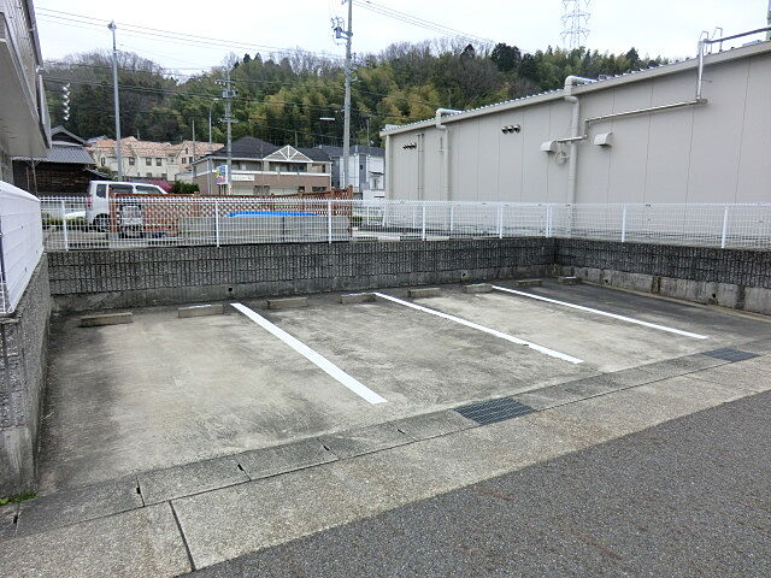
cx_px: 386
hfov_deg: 71.6
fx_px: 535
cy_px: 289
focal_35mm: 24
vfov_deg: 56.8
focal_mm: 4.3
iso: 80
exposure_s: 1/320
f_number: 3.2
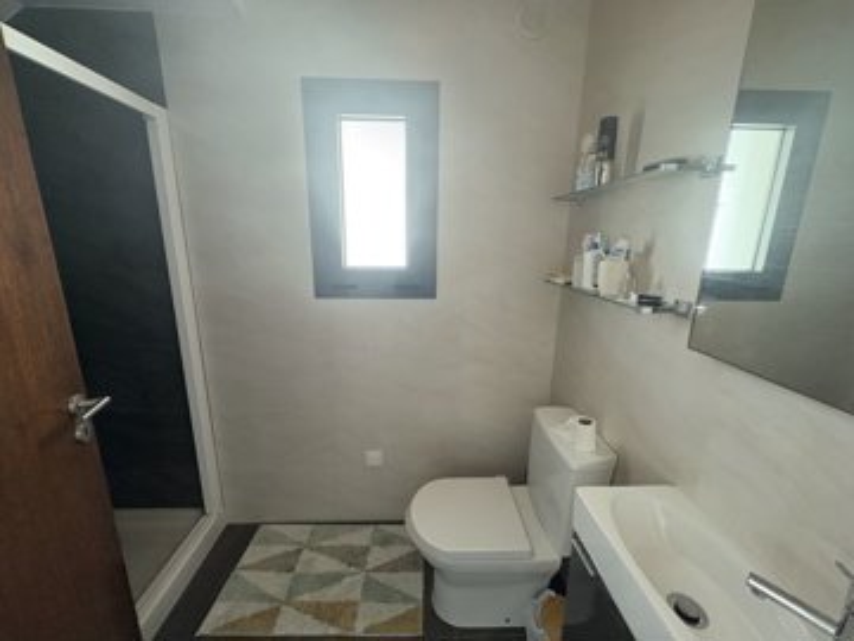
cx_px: 427
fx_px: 345
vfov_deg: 85.7
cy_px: 320
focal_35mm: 14
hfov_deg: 102.1
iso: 400
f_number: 2.2
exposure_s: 1/60
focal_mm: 2.22
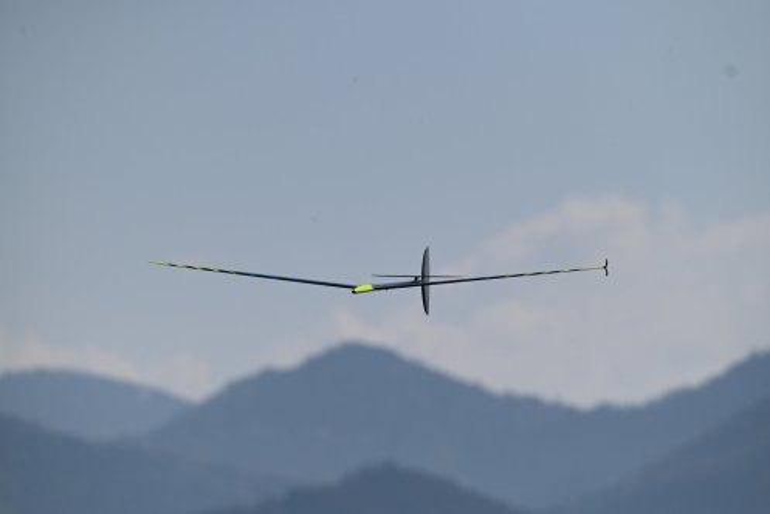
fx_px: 8560
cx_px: 385
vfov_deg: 3.4
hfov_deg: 5.2
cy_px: 257
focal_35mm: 400
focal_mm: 400
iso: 640
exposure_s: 1/5000
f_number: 9
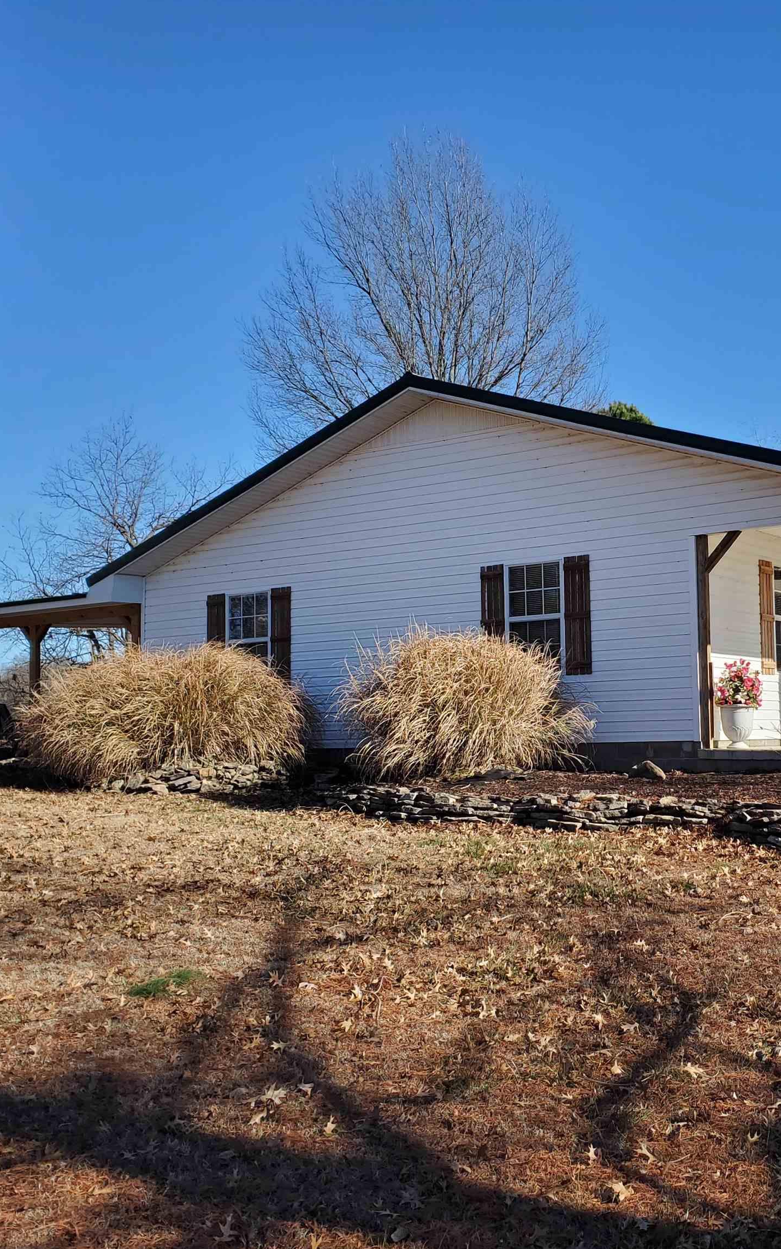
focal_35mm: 37
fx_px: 1260
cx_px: 584
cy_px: 626
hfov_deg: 33.8
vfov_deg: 52.7
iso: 50
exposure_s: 1/1019
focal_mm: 4.3
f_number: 2.4
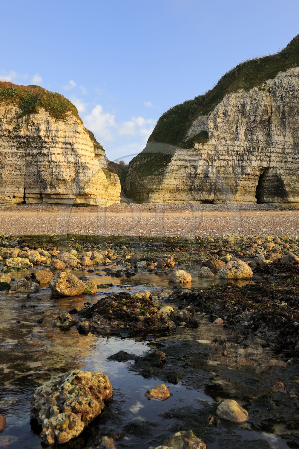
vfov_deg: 55.8
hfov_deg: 38.8
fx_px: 424
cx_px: 149
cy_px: 235
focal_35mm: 34
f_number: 8
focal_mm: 32
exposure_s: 1/60
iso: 200
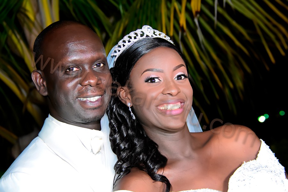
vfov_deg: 15.2
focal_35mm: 90
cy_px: 96
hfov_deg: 22.6
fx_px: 720
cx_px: 144
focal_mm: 60
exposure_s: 1/60
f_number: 5.6
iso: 4000
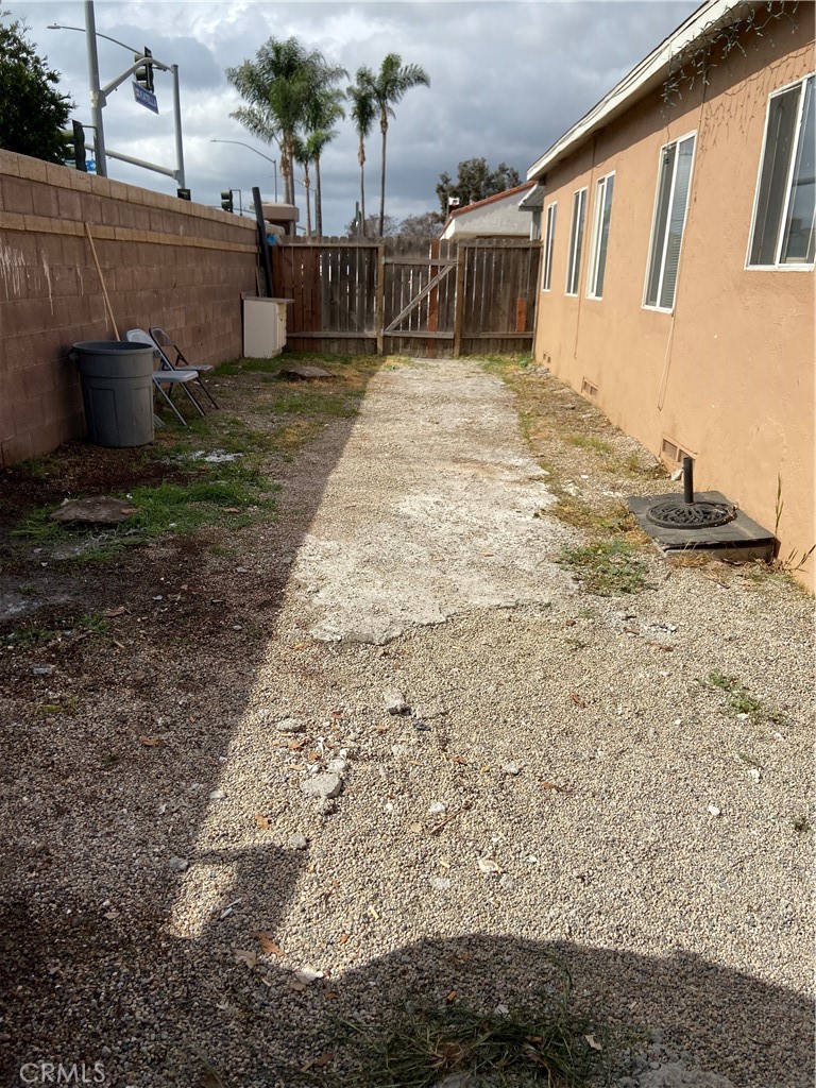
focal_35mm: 26
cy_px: 544
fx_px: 817
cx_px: 408
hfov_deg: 53.1
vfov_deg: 67.3
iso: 32
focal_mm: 4.25
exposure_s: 1/4292
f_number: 1.8
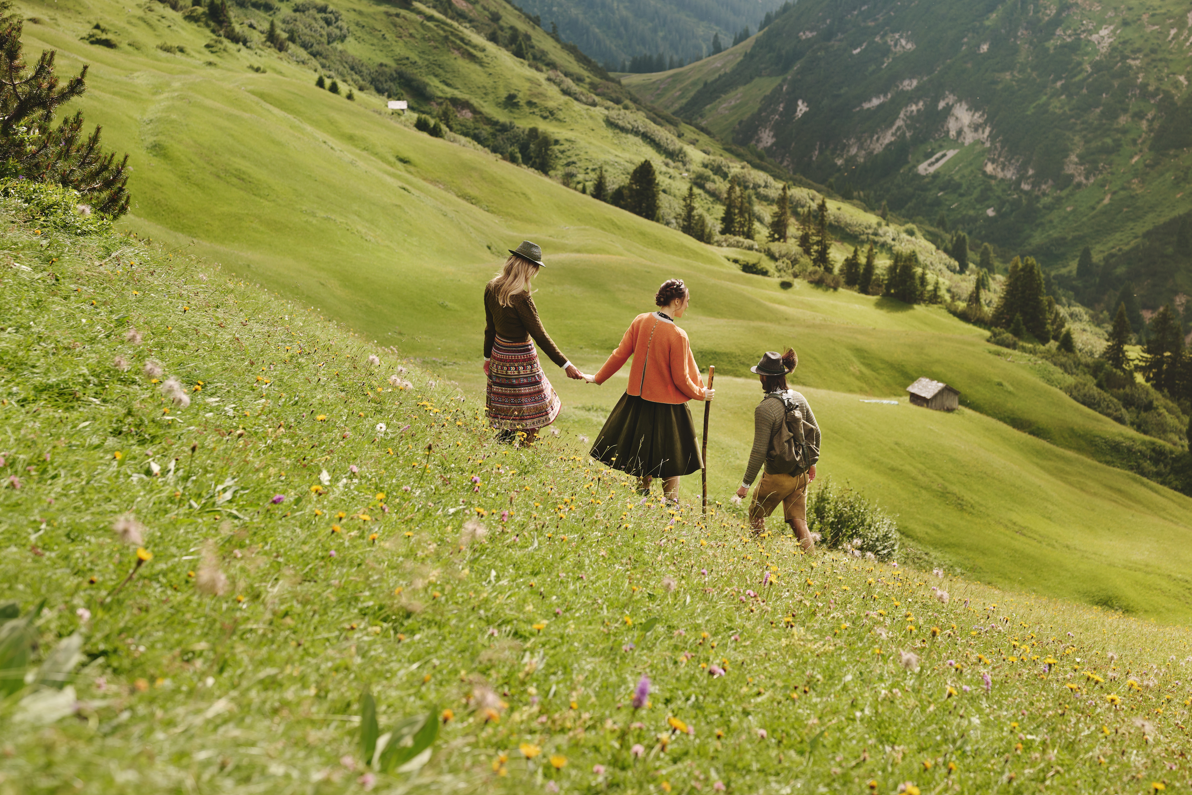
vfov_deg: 21.5
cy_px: 299
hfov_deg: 31.9
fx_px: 2086
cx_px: 600
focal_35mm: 63
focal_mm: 50
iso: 100
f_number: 3.5
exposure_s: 1/1000
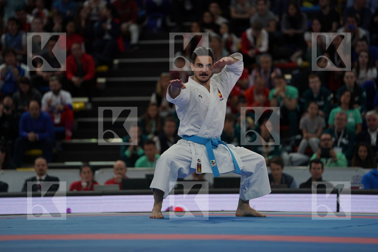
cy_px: 126
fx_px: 2100
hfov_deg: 10.3
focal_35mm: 200
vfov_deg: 6.9
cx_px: 189
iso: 500
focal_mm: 200
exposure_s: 1/500
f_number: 2.8
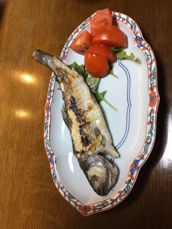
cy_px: 114
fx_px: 205
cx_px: 86
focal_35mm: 31
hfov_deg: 45.4
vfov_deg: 58.4
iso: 80
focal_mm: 3.3
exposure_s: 1/30
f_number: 2.4
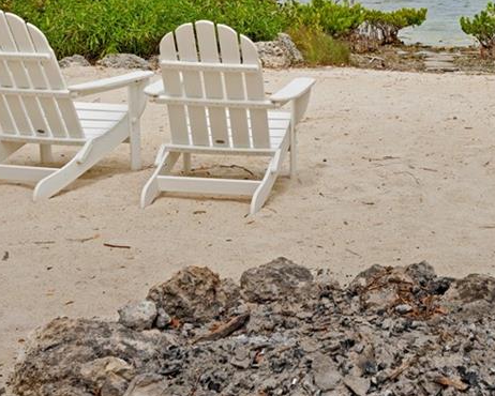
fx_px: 1172
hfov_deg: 23.4
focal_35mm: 80
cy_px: 13
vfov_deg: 18.8
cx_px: 419
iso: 125
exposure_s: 1/800
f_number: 11
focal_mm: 24.6
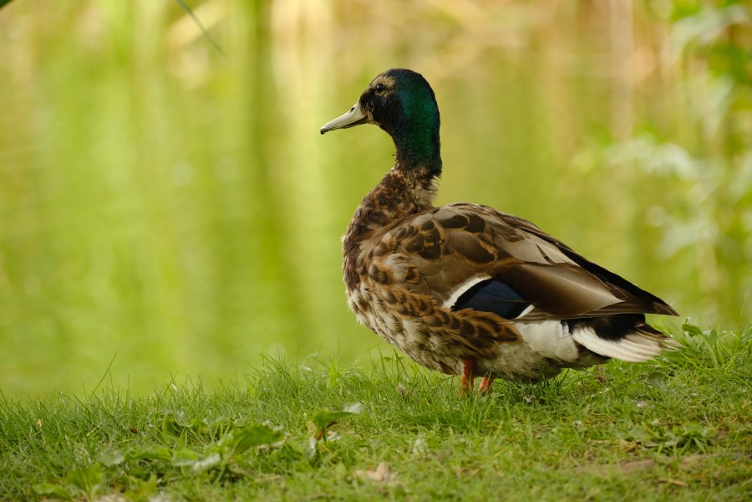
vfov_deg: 3.1
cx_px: 376
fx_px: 9399
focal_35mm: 450
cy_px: 251
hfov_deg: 4.6
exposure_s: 1/250
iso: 640
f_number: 5.6
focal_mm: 300
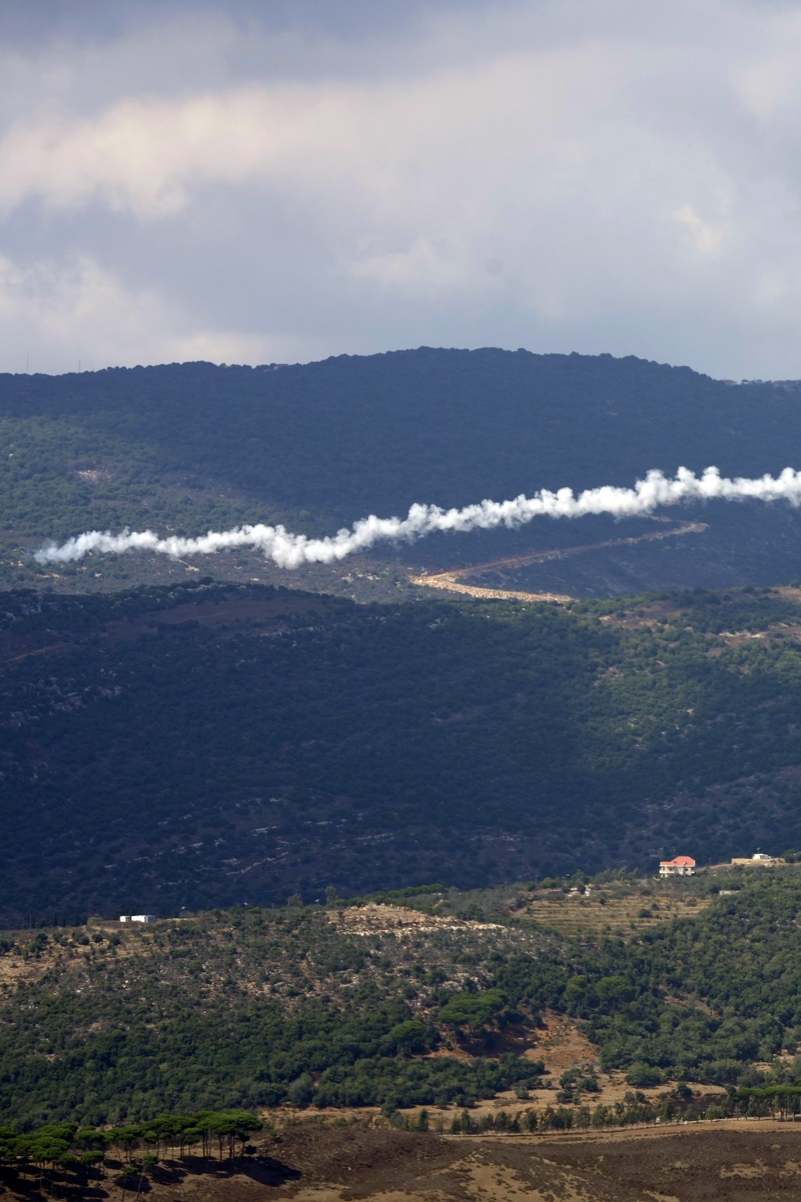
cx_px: 860
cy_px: 602
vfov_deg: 6.8
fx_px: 10046
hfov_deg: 4.6
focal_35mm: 301
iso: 320
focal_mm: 200
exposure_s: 1/800
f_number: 10
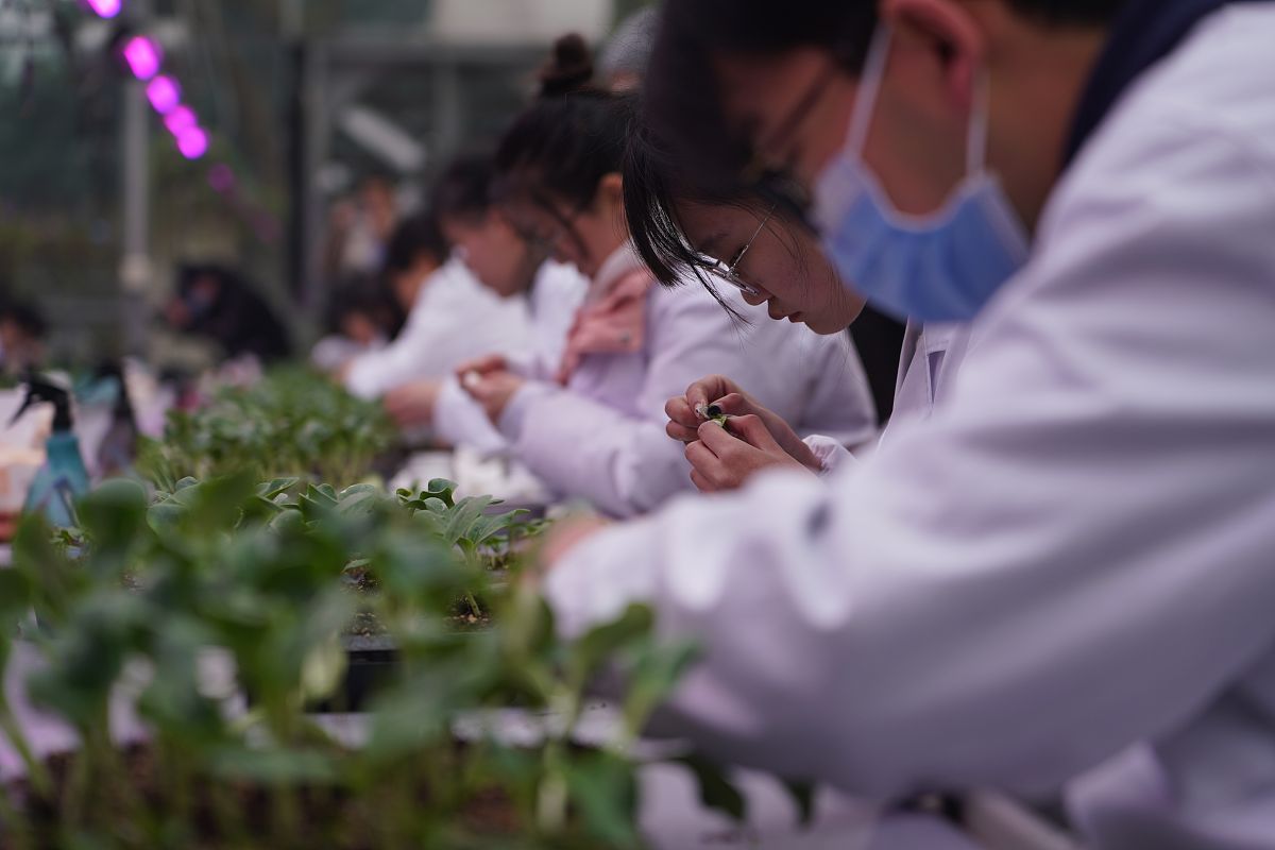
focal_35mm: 105
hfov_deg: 19.5
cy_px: 425
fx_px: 3718
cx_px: 638
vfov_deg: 13.0
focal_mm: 105
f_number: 4
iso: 160
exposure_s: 1/200
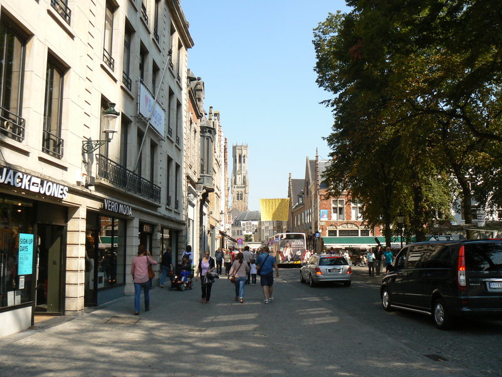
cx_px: 251
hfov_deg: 51.4
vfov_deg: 39.7
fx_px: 522
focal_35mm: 36
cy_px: 188
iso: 100
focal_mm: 6
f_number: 3.6
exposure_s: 1/1000
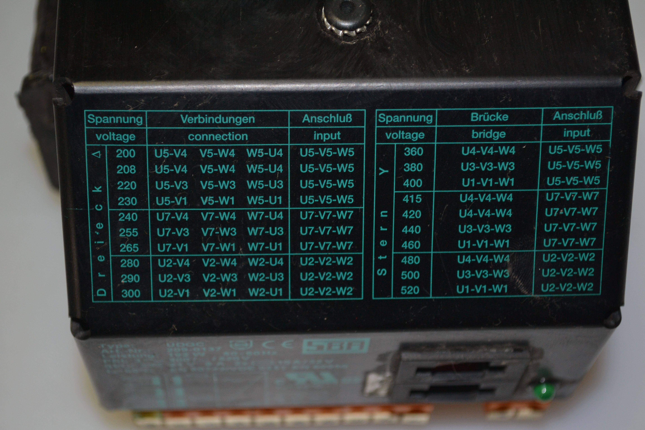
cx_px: 322
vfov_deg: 18.9
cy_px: 215
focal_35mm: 72
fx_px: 1290
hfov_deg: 28.1
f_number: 5.3
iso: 720
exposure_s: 1/60
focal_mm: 48
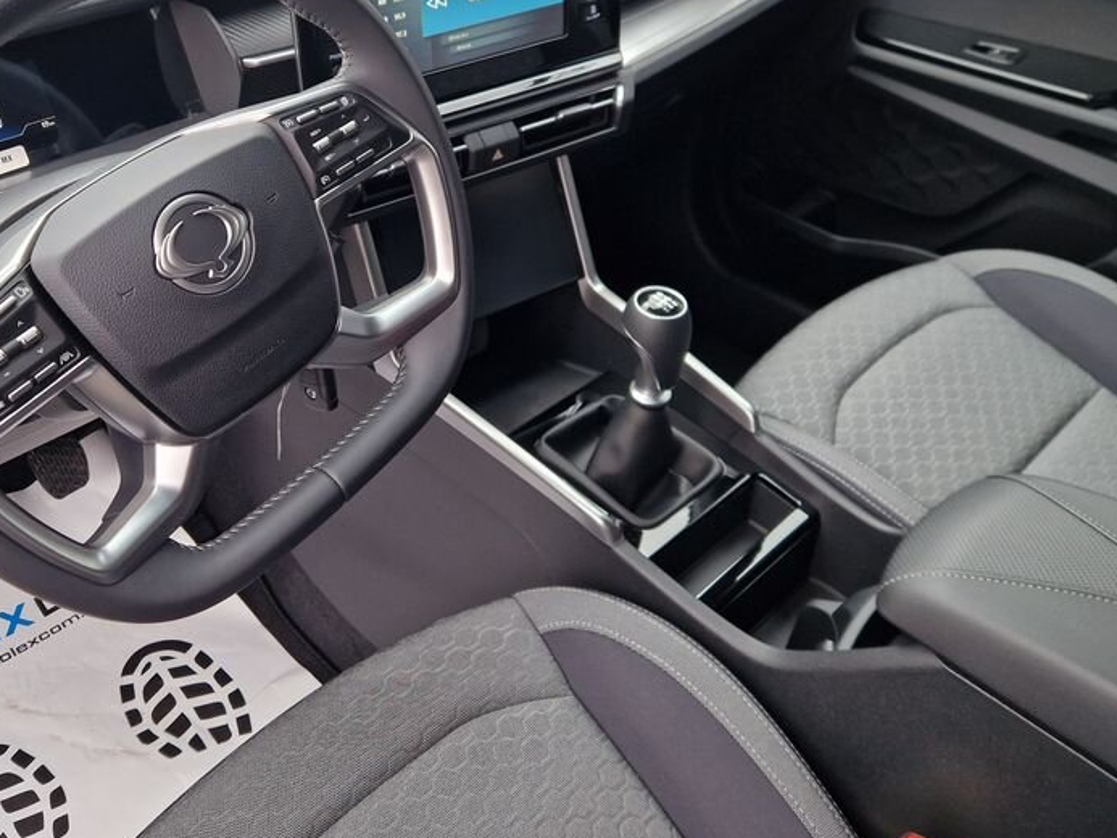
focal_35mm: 34
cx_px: 393
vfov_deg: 41.2
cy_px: 269
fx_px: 1097
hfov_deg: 53.1
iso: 160
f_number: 1.8
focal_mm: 5.4
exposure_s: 1/100
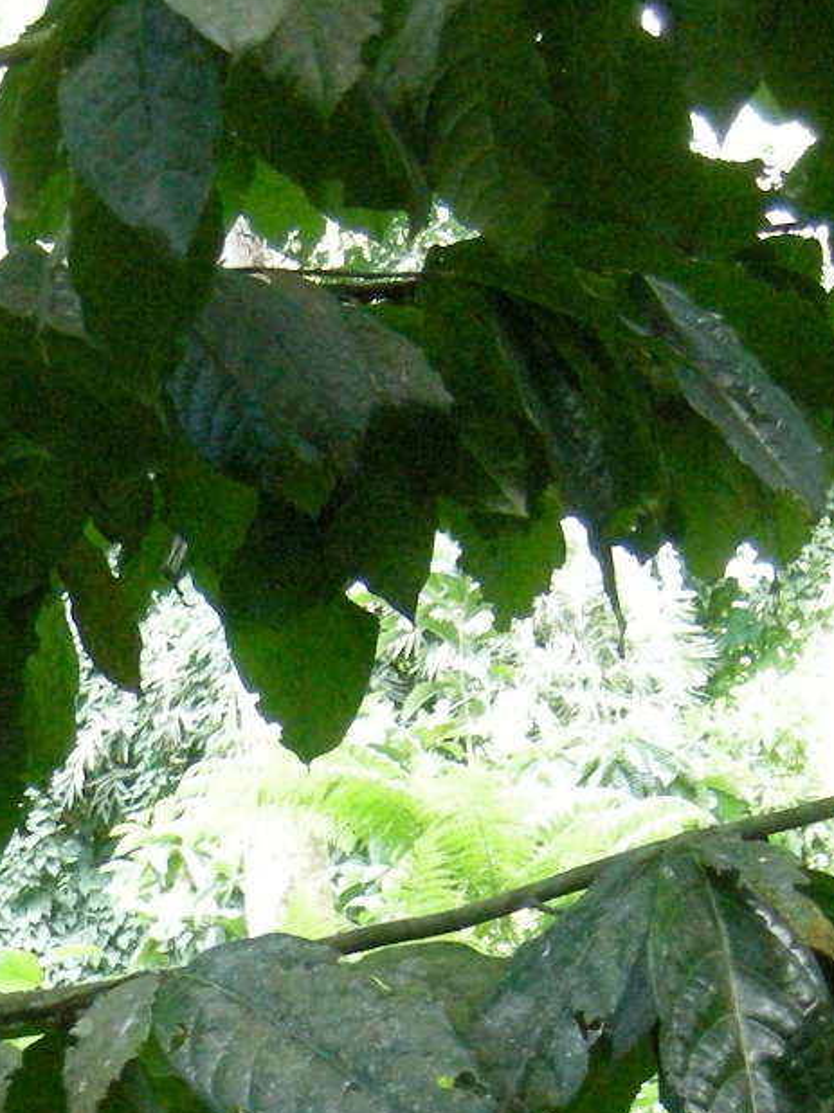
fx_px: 4372
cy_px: 1642
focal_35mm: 136
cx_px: -431
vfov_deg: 13.7
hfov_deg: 10.5
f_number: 2.7
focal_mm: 7.5
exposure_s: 1/58
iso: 400
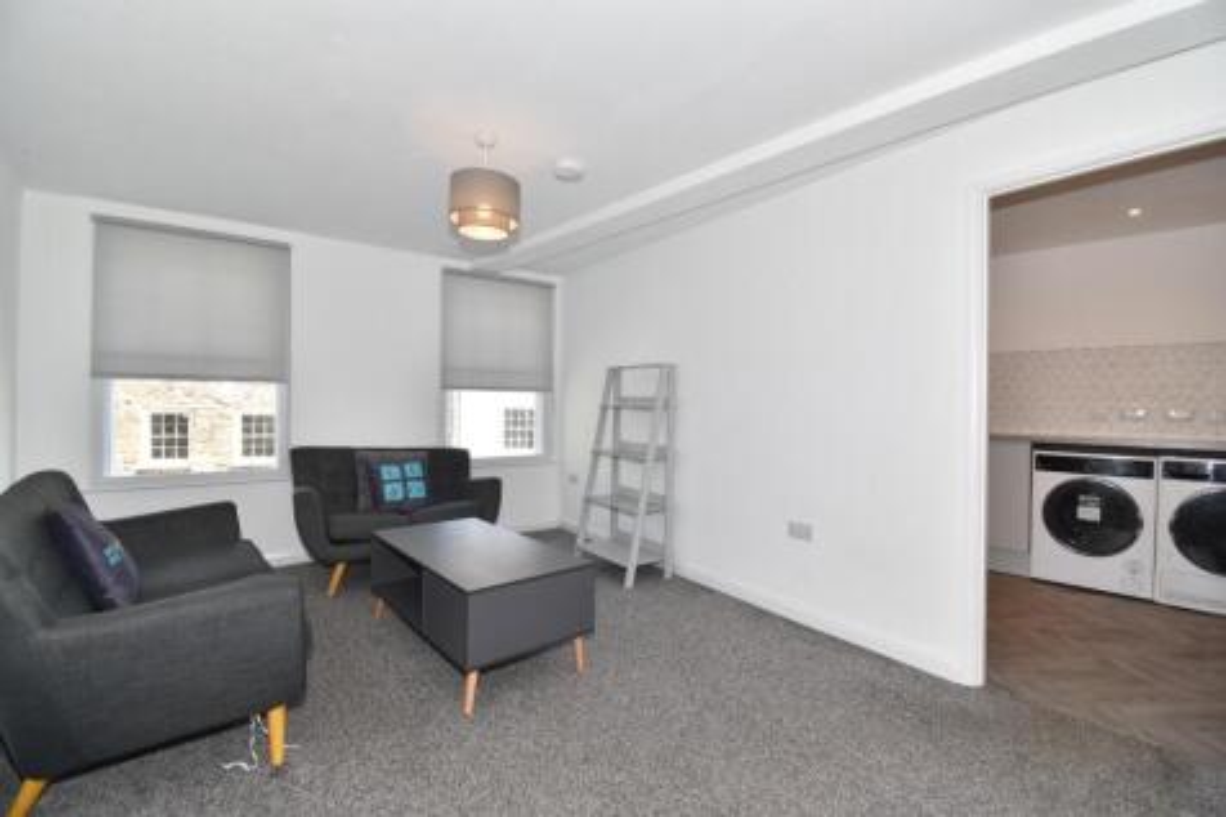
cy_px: 408
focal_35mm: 15
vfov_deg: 77.3
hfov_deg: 100.4
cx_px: 613
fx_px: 511
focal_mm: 10
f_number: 6.3
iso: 100
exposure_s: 1/40
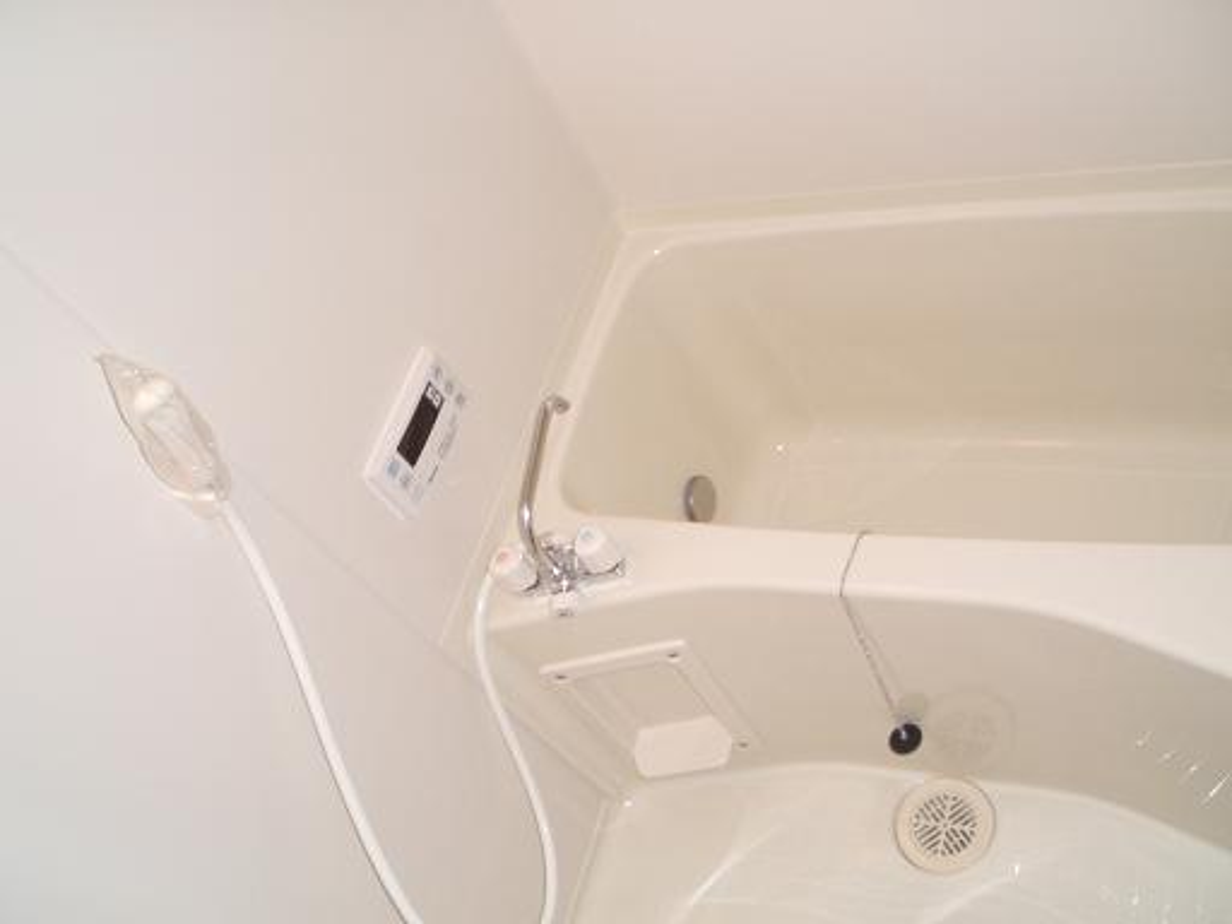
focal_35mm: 36
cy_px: 462
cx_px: 616
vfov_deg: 39.7
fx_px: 1281
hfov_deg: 51.4
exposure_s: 1/40
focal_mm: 4.8
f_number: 4
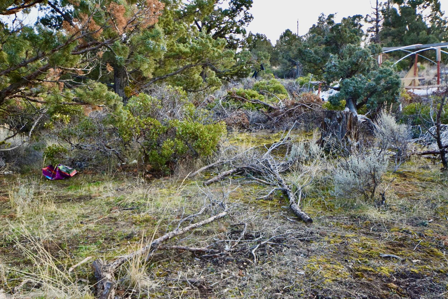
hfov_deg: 53.1
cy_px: 150
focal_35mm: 36
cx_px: 224
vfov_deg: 36.9
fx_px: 448
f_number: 4.5
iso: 400
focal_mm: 24
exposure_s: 1/250
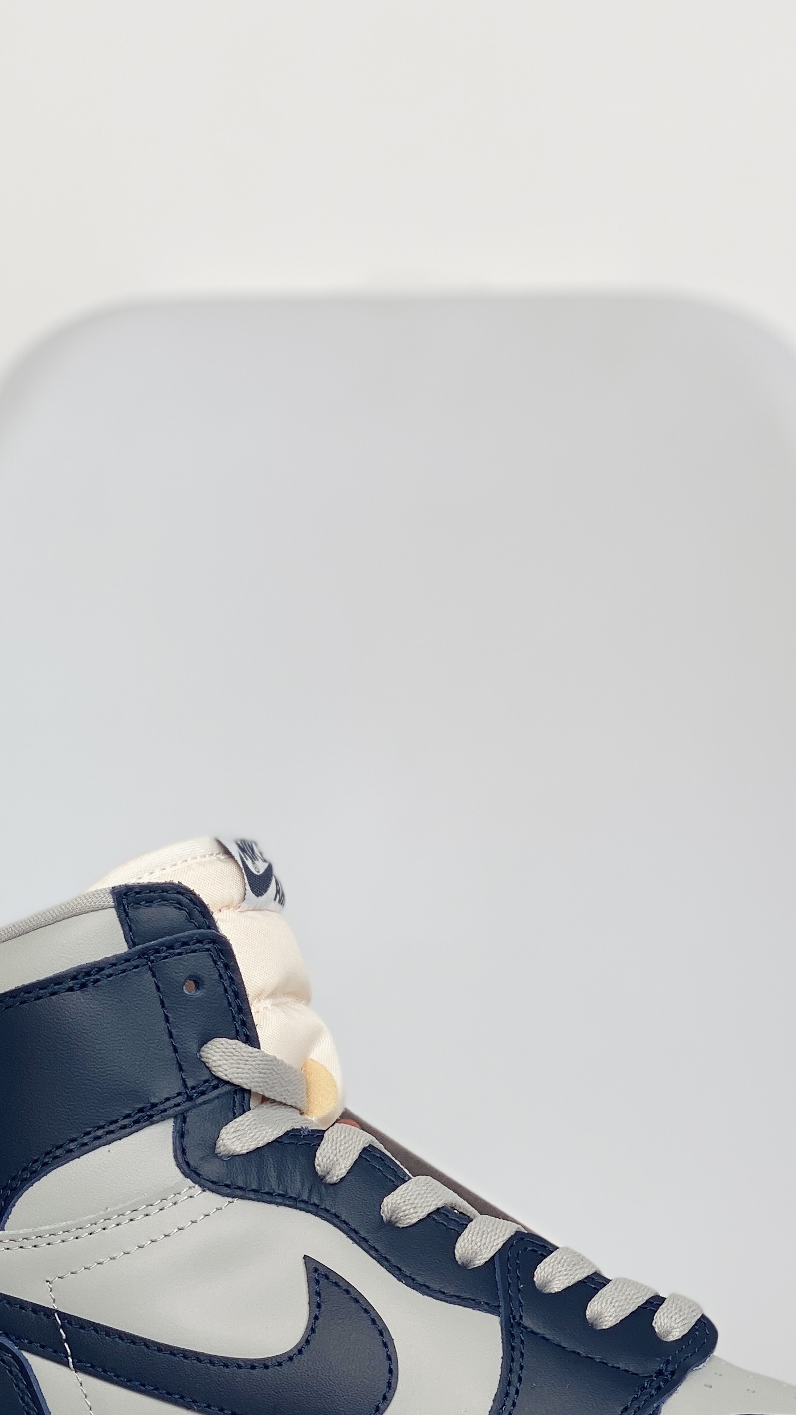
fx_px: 3452
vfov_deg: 22.9
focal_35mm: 92
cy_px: 1108
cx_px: 414
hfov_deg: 13.2
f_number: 2
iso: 20
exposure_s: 1/123
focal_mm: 6
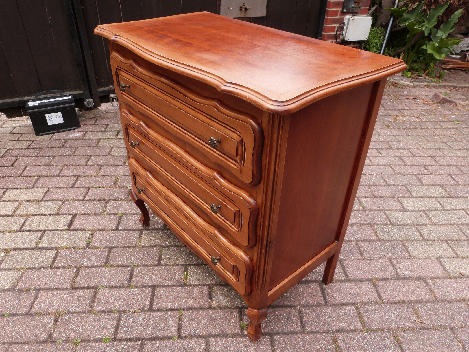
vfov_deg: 54.9
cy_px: 176
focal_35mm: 25
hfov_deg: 69.4
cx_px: 234
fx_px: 339
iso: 100
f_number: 4
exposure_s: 1/200
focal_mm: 4.5
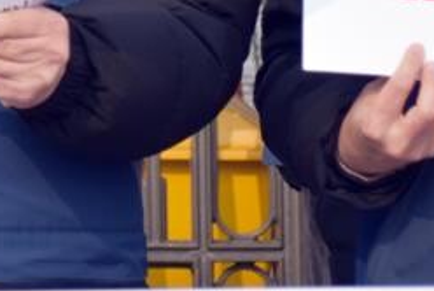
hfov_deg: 5.1
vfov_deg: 3.4
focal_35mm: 402
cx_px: -108
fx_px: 4853
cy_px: -302
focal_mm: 65
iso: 125
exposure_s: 1/640
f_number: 5
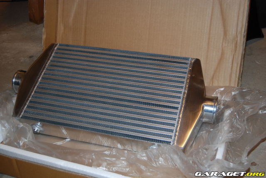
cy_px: 89
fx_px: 333
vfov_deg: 29.9
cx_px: 133
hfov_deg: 43.6
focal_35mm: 45
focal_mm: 30
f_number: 4.2
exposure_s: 1/80
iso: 500
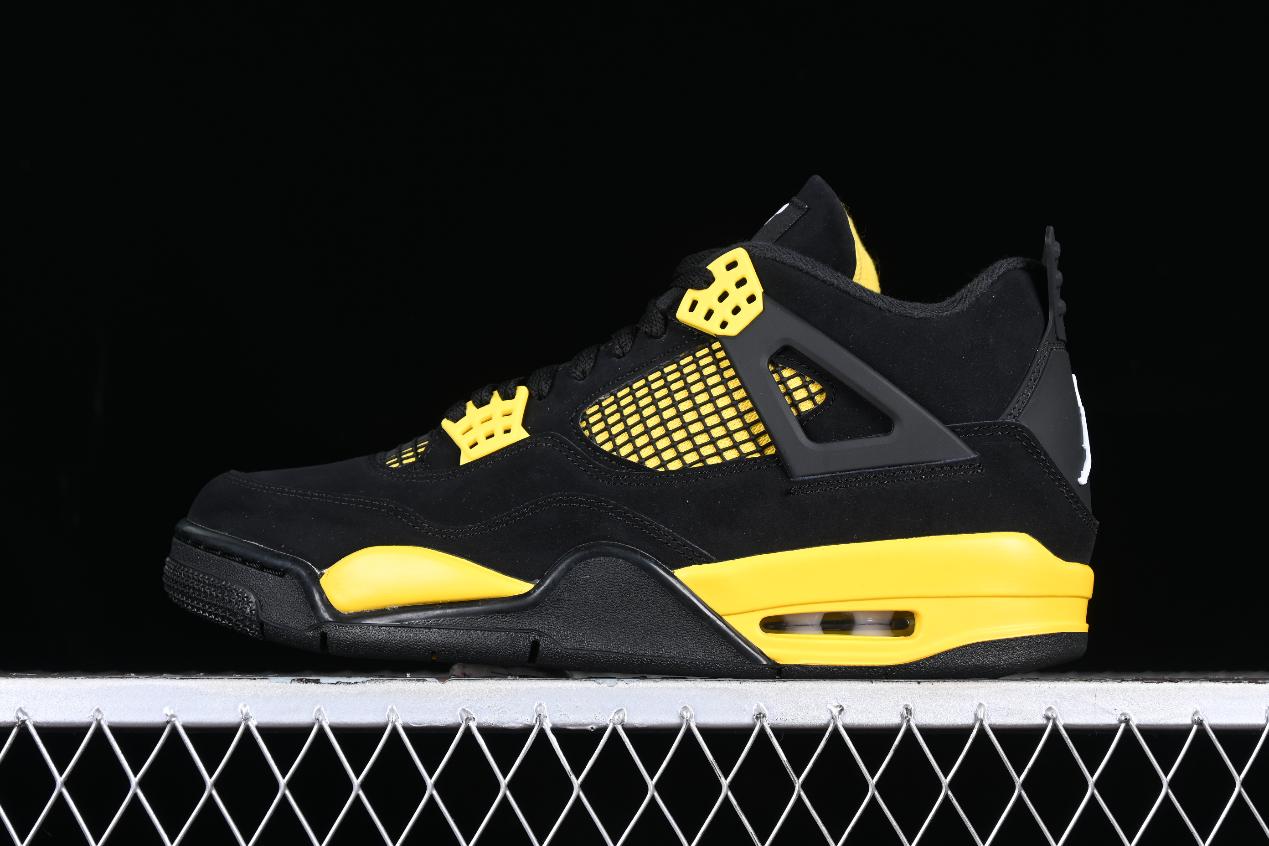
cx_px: 634
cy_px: 423
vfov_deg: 18.2
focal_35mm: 75
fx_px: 2644
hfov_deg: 27.0
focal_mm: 50
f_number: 6.3
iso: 160
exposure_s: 1/80
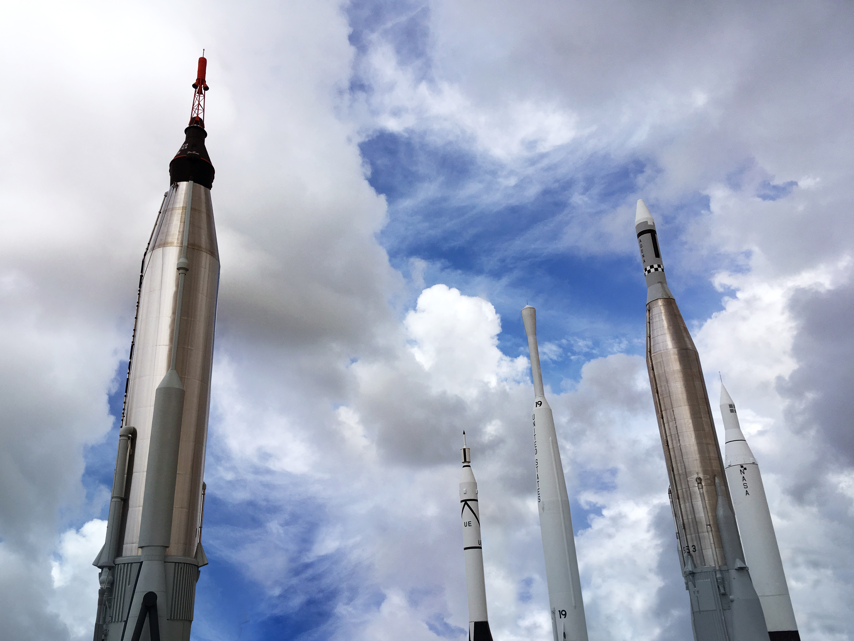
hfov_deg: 61.7
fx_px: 715
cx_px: 427
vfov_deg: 48.2
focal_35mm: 29
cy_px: 320
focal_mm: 4.15
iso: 25
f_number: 2.2
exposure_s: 1/2747
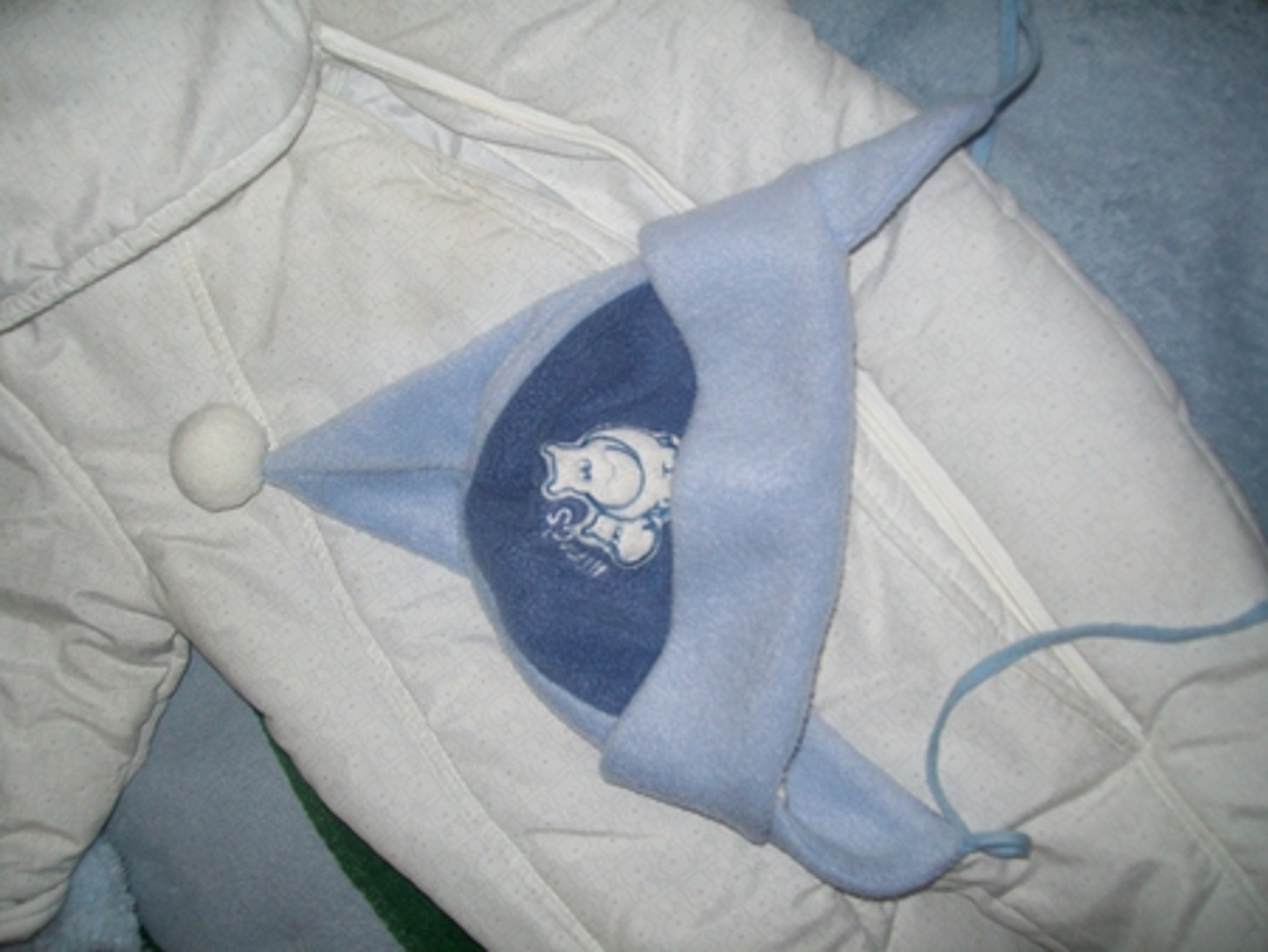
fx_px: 1319
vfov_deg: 39.7
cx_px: 634
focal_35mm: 36
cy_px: 476
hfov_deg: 51.3
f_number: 2.7
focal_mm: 6
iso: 64
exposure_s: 1/125
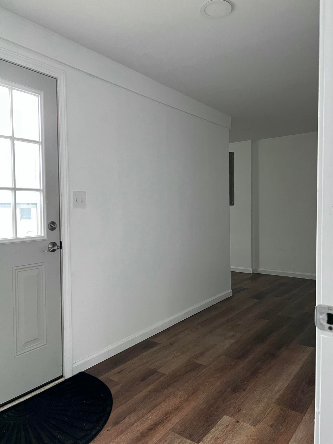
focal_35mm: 26
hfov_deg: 53.1
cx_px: 166
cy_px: 222
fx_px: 333
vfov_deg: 67.3
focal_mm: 5.7
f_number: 1.5
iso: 100
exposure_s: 1/60
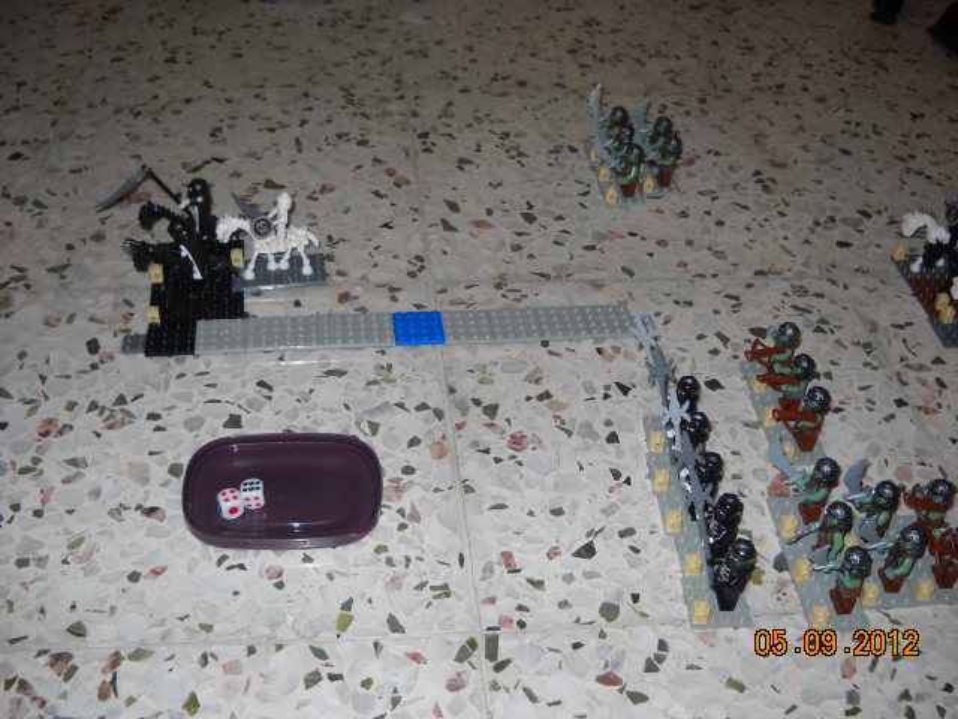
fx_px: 1135
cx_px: 479
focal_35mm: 41
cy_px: 360
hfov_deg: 45.8
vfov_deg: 35.1
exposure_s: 1/30
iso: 64
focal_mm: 6.72
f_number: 3.1
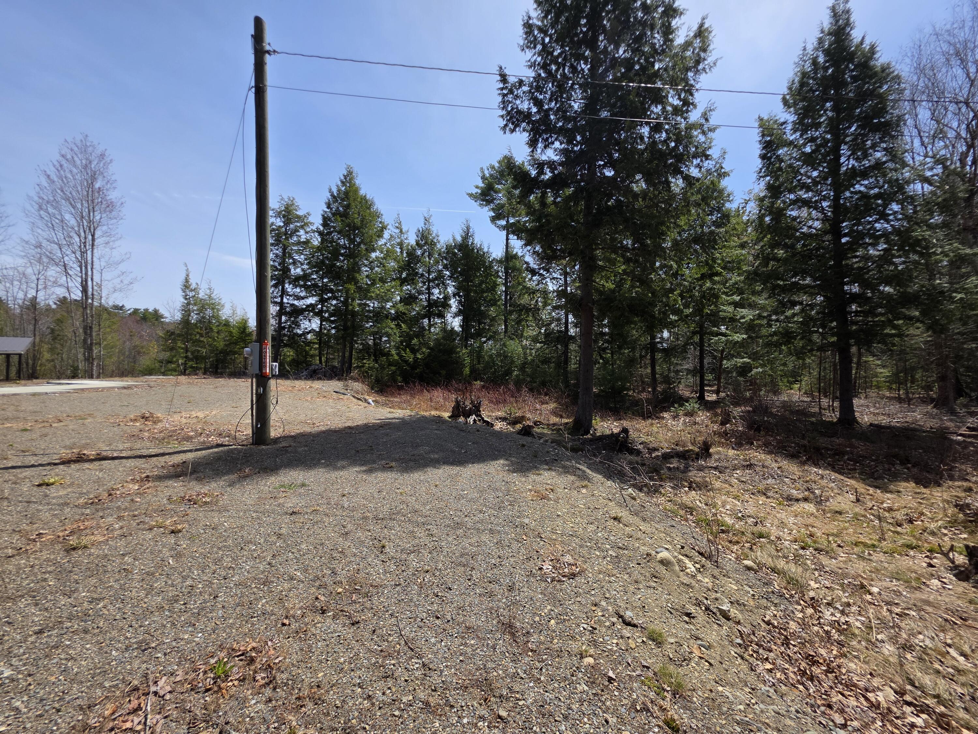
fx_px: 367
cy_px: 367
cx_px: 489
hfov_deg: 106.2
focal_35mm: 13
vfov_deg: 89.9
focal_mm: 2.2
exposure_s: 1/1962
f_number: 1.9
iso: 40
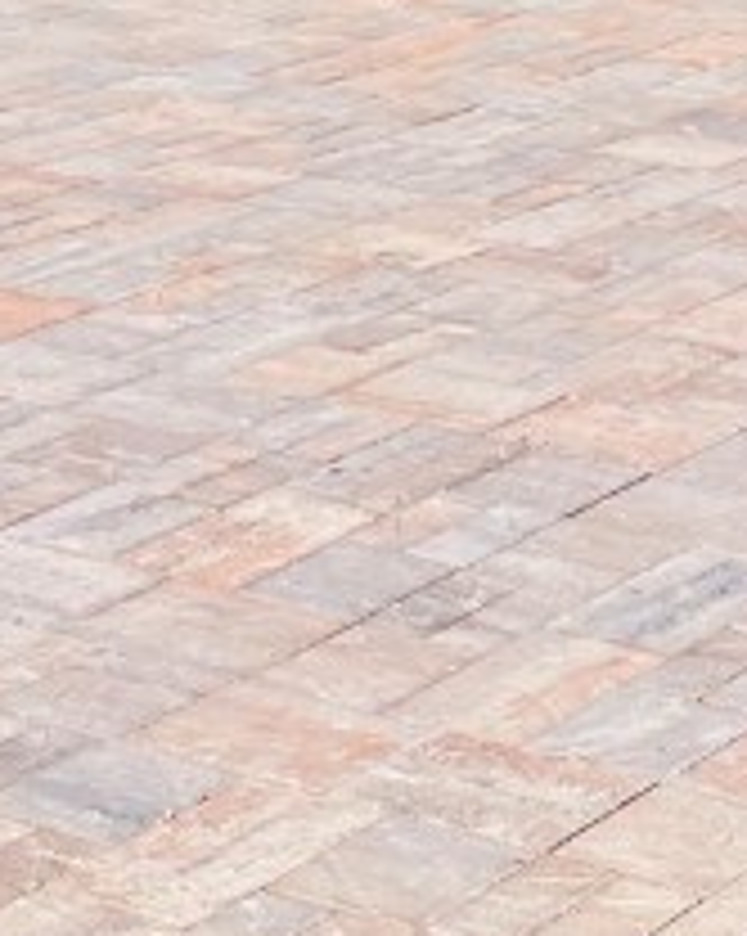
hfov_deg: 11.8
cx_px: 1134
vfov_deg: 14.1
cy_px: -594
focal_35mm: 125
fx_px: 3460
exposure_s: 1/7813
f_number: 1.6
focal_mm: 4.2
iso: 32
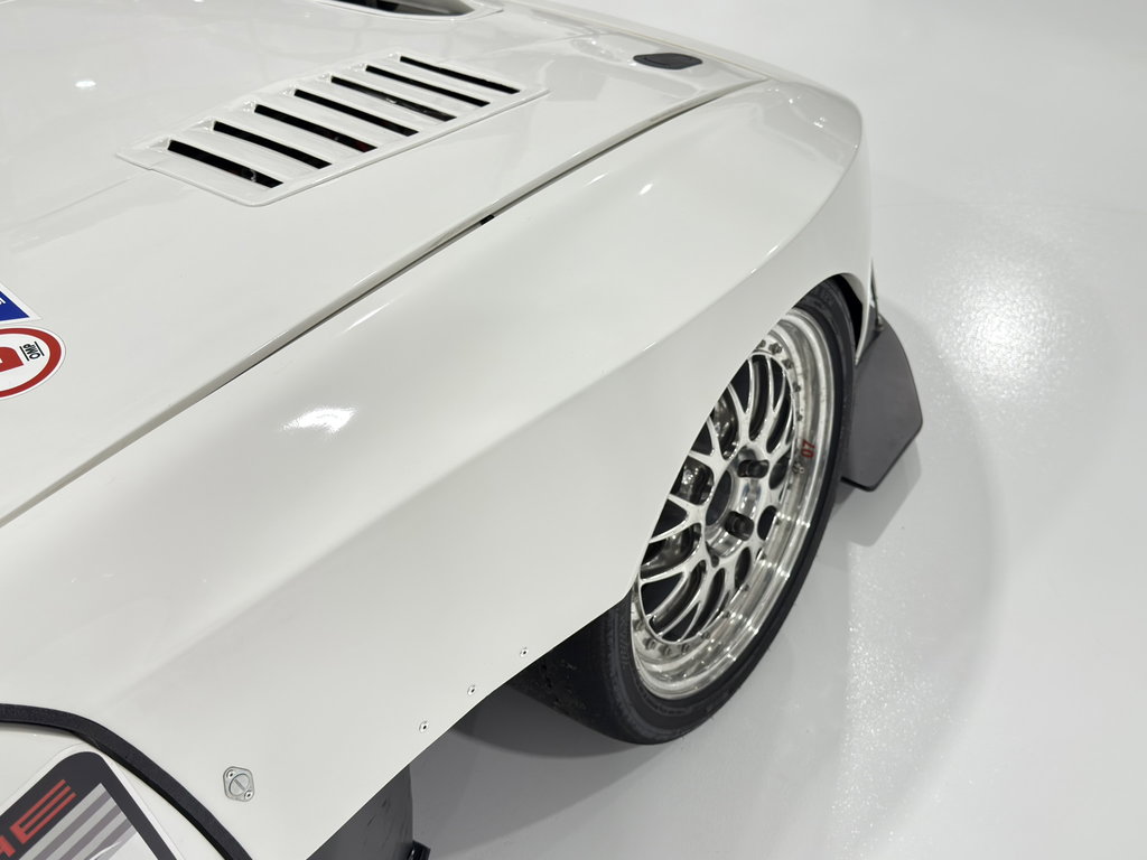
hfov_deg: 52.6
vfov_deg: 40.7
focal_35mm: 35
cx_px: 574
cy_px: 430
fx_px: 1160
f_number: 1.78
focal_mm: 6.76
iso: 160
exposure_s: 1/238
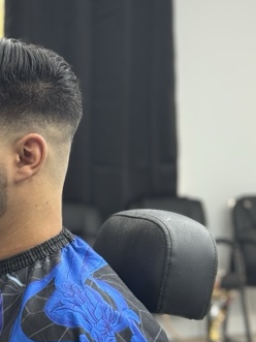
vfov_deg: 16.8
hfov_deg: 12.6
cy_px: 293
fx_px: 1145
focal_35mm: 116
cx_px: -8
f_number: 1.78
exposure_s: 1/60
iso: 80
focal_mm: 6.76
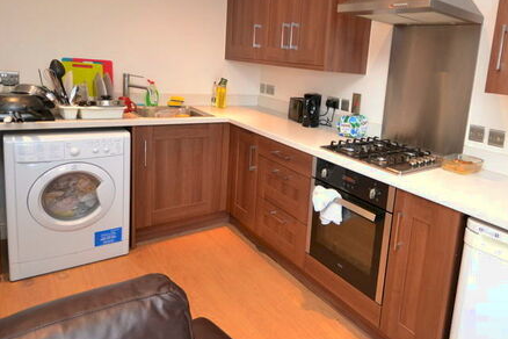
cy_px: 117
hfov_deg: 71.0
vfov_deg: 52.3
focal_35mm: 24
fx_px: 339
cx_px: 349
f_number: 4
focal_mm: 10
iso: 1600
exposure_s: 1/60
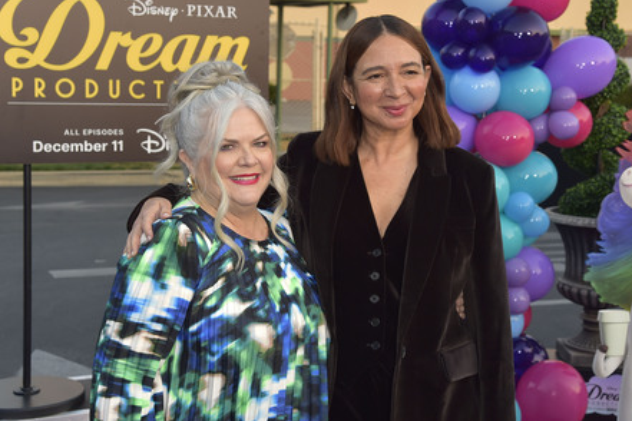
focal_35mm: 51
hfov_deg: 38.9
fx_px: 895
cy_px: 209
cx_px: 311
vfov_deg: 26.5
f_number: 6.3
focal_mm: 50
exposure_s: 1/250
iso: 640
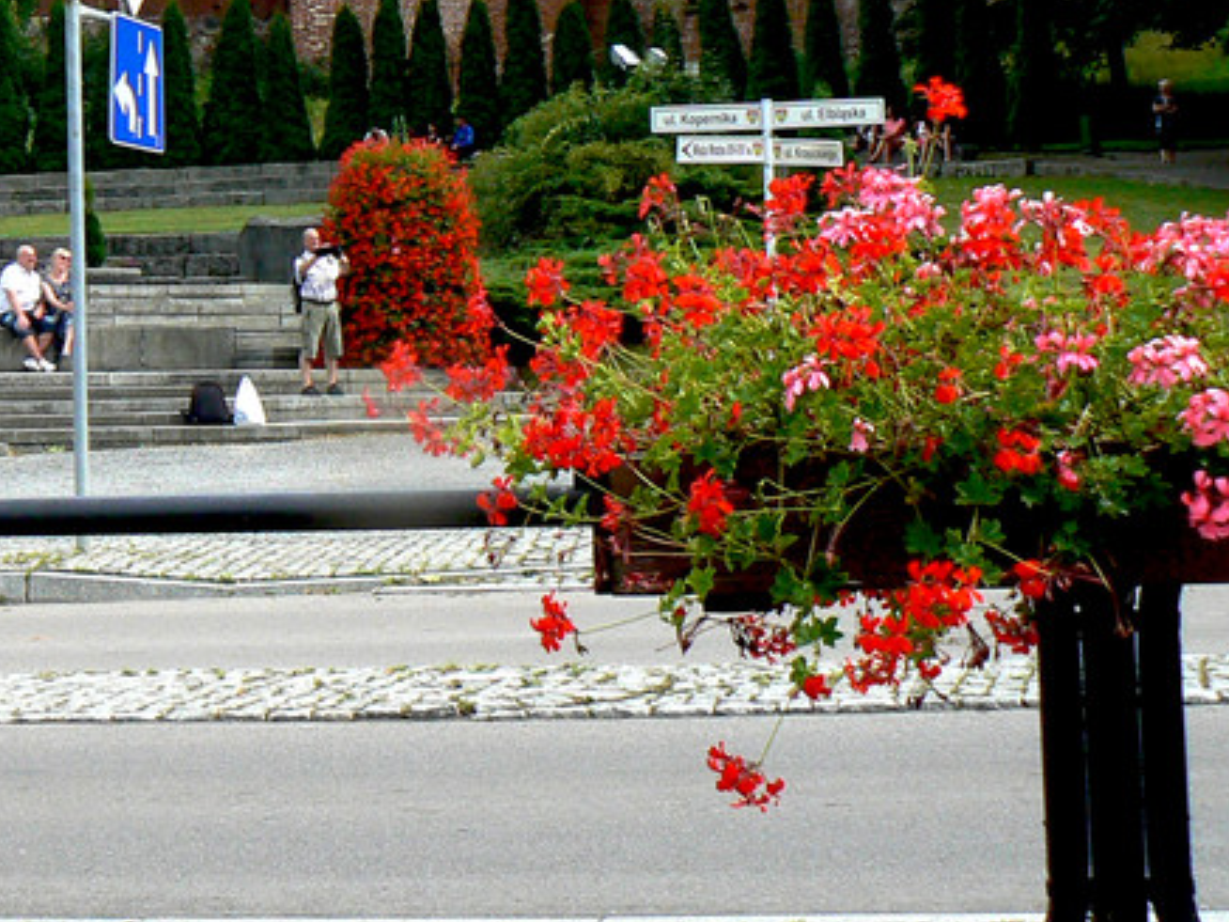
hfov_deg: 21.4
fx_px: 3124
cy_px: 76
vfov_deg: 16.5
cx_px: -13
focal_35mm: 88
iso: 80
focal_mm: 6
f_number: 5.6
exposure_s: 1/320
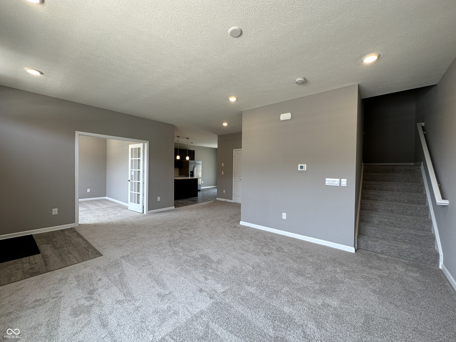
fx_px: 184
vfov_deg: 85.7
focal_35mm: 14
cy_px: 171
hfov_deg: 102.1
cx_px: 228
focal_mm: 2.22
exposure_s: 1/120
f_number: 2.2
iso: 100
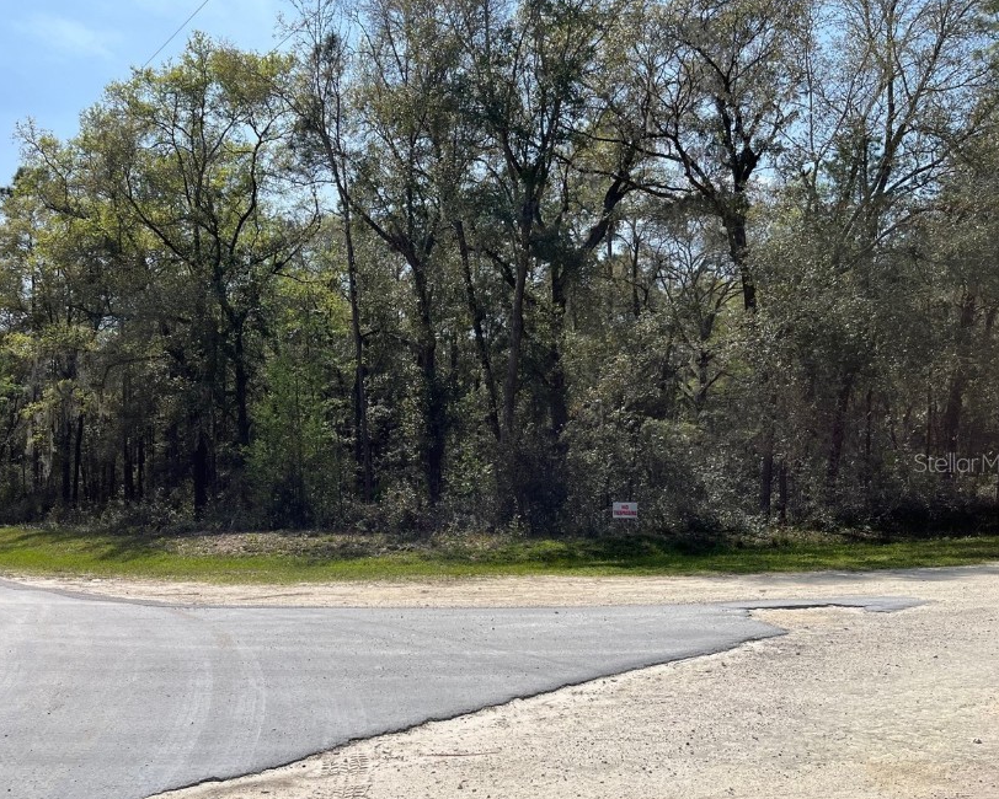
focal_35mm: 32
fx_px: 946
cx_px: 400
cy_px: 462
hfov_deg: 55.2
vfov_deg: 45.7
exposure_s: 1/4854
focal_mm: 5.1
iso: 50
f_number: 1.6
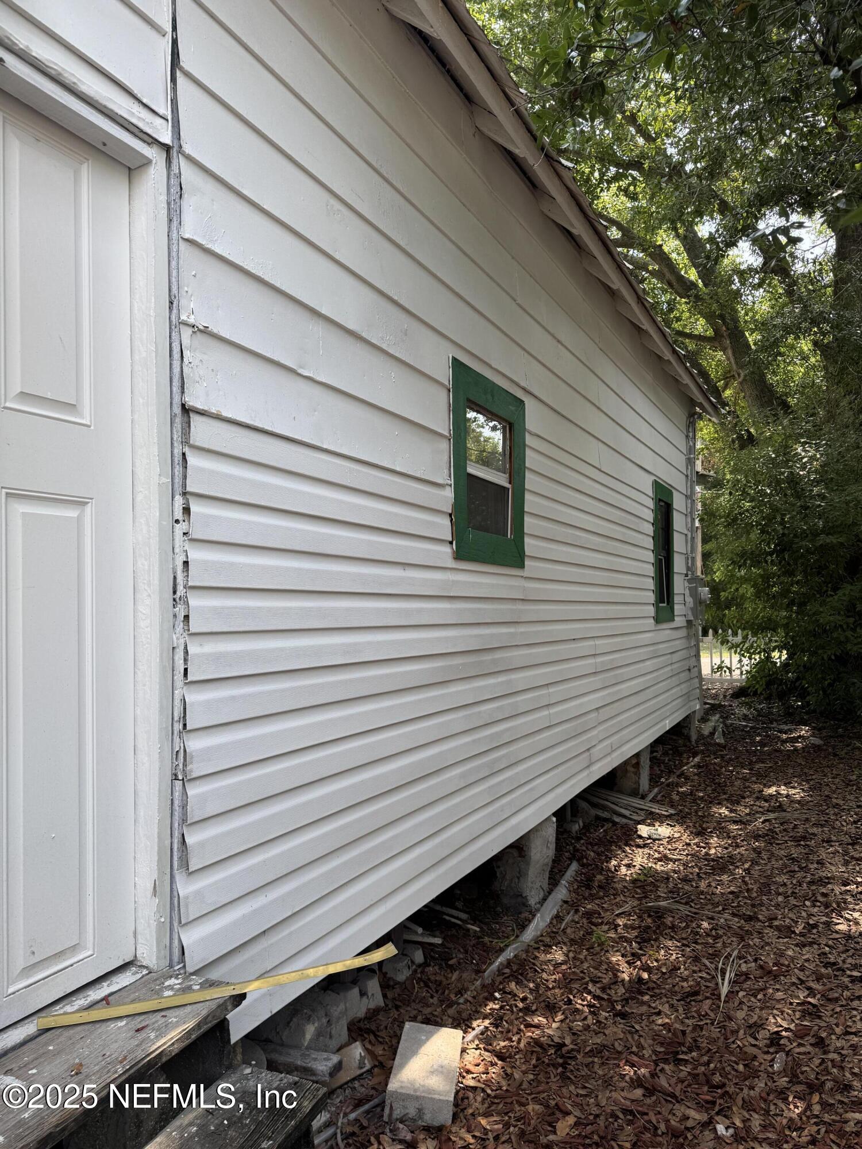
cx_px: 431
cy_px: 574
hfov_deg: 56.8
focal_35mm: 24
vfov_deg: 71.6
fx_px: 797
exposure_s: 1/481
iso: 80
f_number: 1.78
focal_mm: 6.76
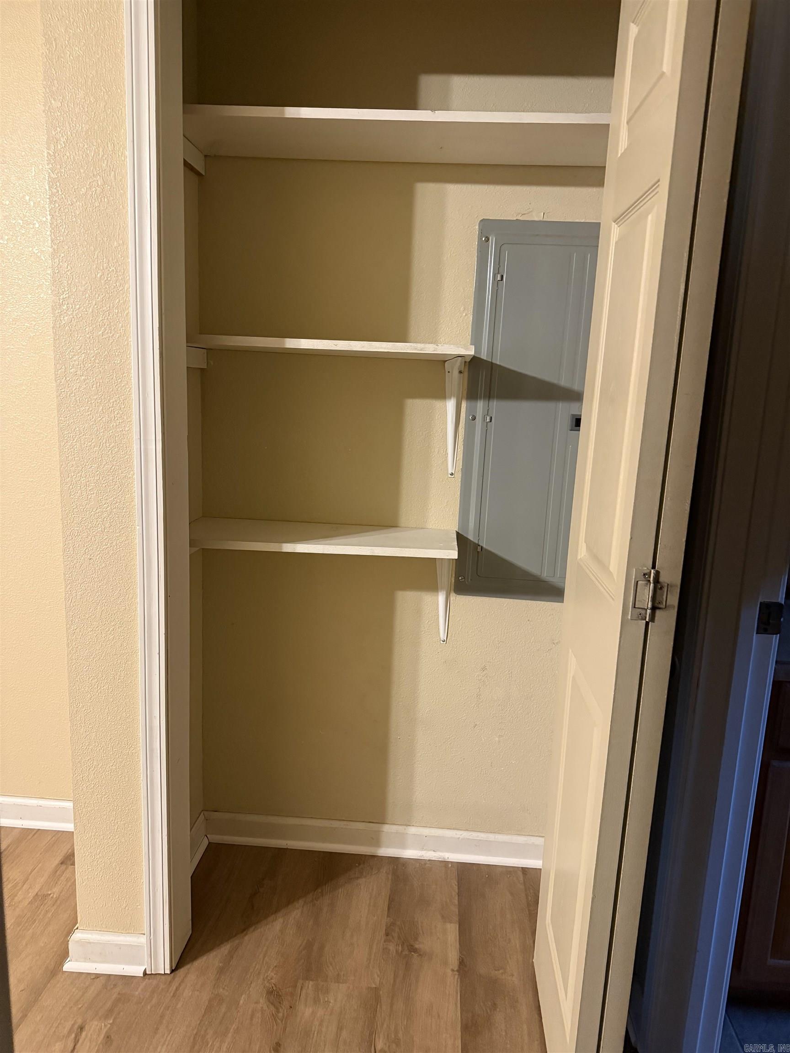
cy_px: 526
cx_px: 395
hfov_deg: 56.8
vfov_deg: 71.6
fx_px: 730
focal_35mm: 24
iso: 800
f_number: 1.78
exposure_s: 1/40
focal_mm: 6.76
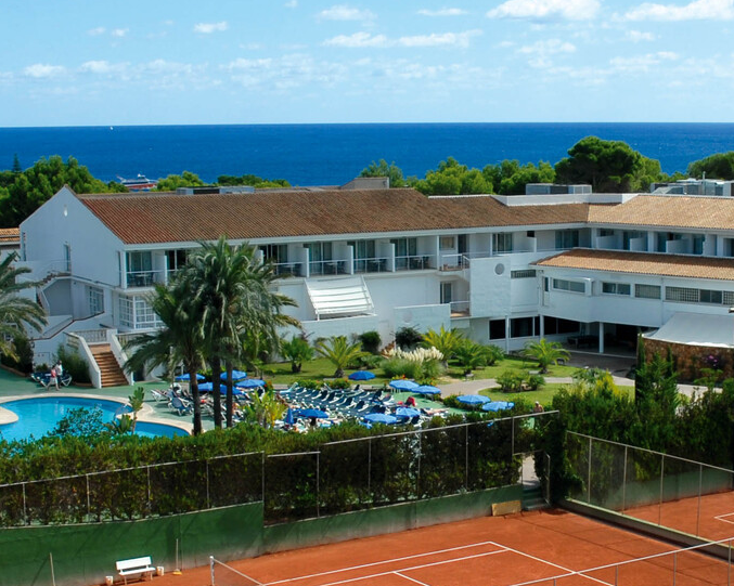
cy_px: 345
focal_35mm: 72
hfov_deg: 26.3
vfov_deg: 21.2
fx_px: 1563
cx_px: 493
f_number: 8
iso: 100
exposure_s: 1/250
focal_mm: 18
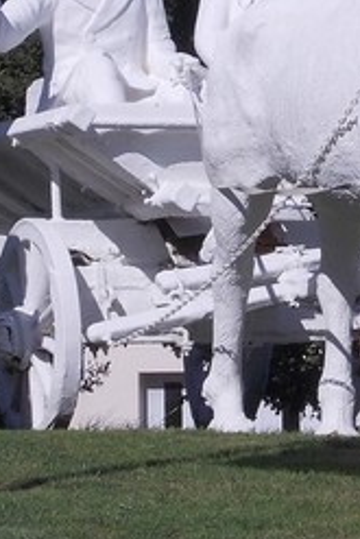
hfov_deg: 3.8
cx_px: 231
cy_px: 131
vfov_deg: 5.7
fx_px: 5452
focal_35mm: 364
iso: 80
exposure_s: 1/200
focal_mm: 16
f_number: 11.6
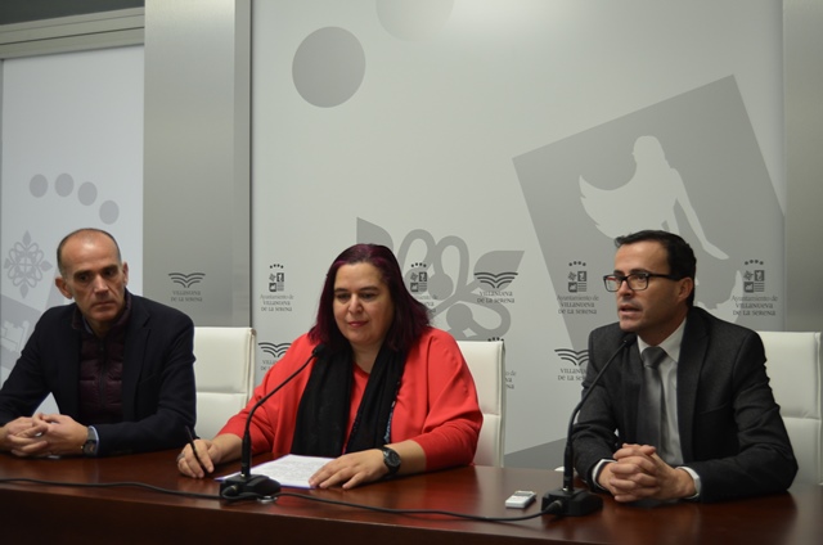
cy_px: 272
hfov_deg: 46.5
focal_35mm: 42
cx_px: 412
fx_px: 958
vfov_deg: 31.8
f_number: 4
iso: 560
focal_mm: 28
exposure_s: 1/60
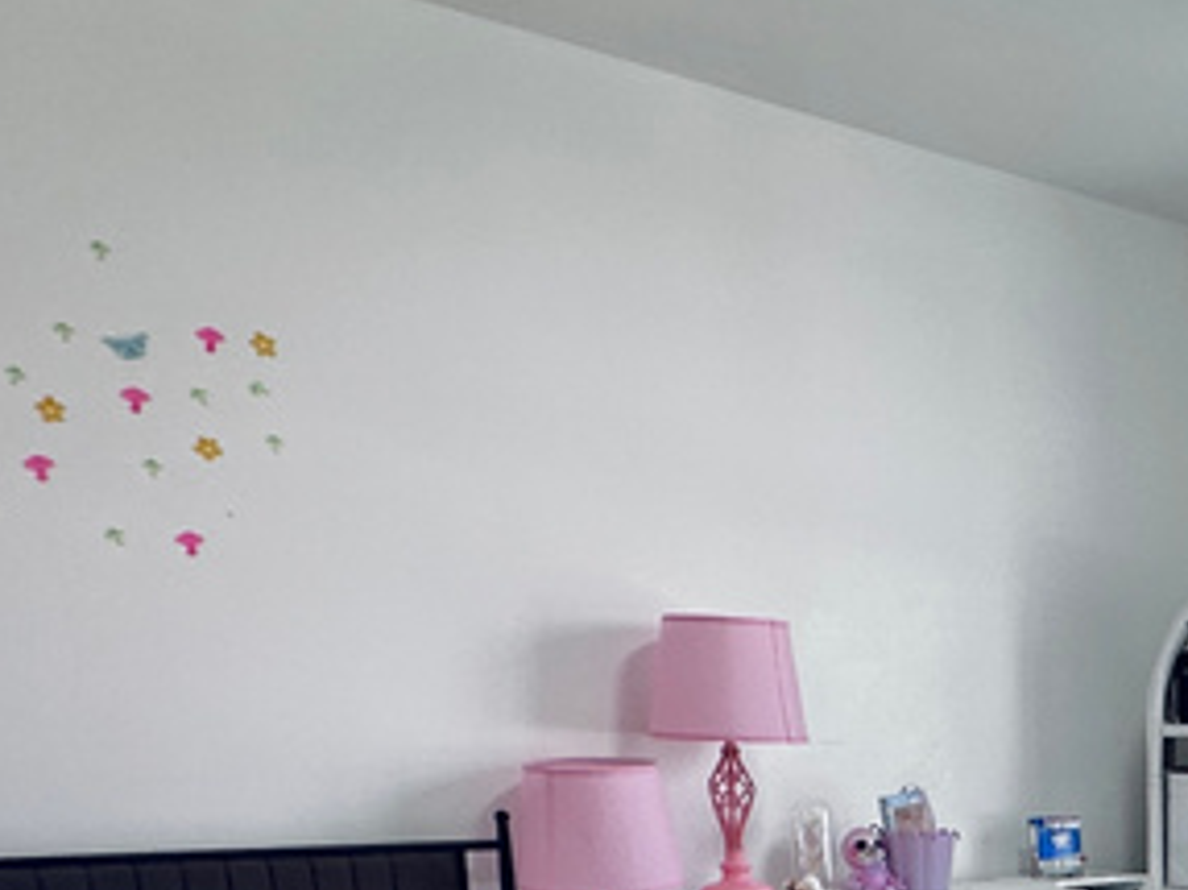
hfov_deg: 33.6
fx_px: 1715
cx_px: 1283
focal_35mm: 50
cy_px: 1118
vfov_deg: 25.5
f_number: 2.2
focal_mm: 2.22
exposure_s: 1/120
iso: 125
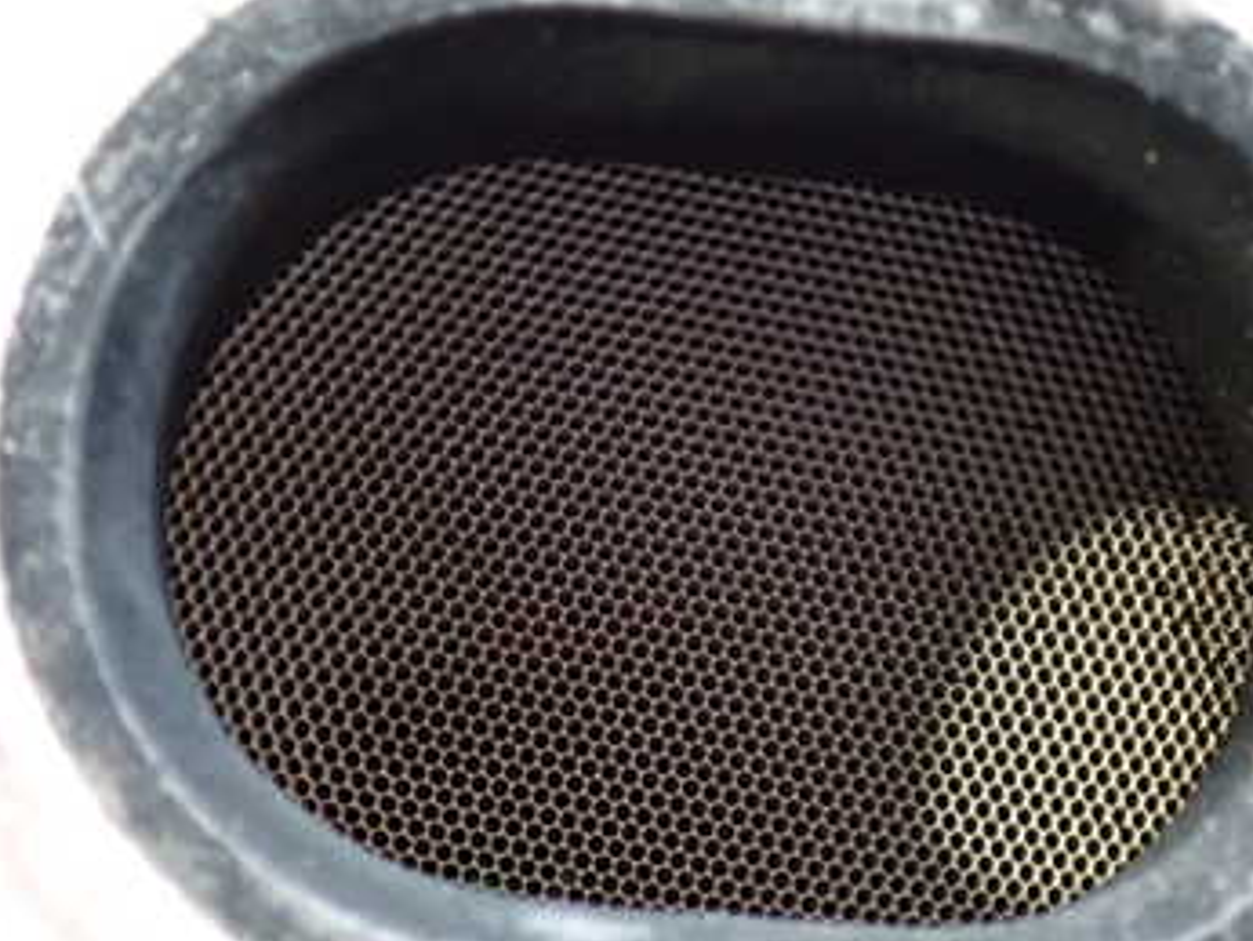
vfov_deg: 22.2
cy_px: 545
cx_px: 665
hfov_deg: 29.4
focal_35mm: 66
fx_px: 2390
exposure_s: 1/40
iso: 800
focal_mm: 6.83
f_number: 2.7
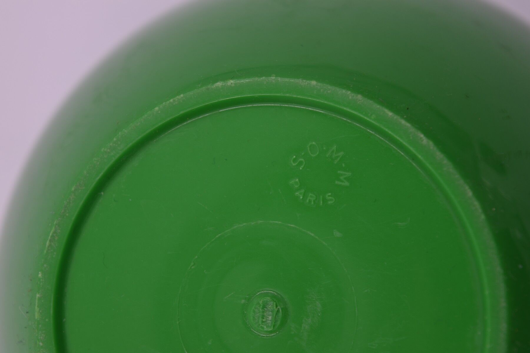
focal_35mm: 82
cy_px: 176
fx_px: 1214
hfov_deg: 24.6
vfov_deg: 16.6
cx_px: 265
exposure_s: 1/125
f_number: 5.6
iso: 100
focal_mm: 55
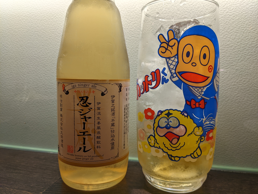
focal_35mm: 27
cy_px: 97
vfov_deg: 51.4
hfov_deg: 65.3
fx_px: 201
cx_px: 129
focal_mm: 4.38
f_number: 1.73
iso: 72
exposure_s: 1/120
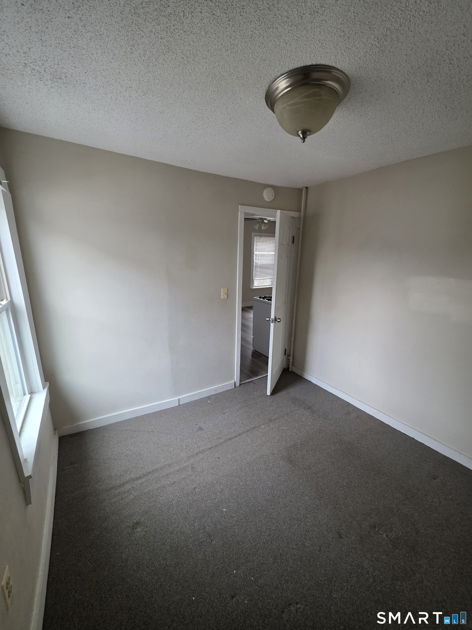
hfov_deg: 89.9
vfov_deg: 106.2
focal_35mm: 13
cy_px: 315
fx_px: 236
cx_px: 236
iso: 200
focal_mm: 2.2
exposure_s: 1/120
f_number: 1.9
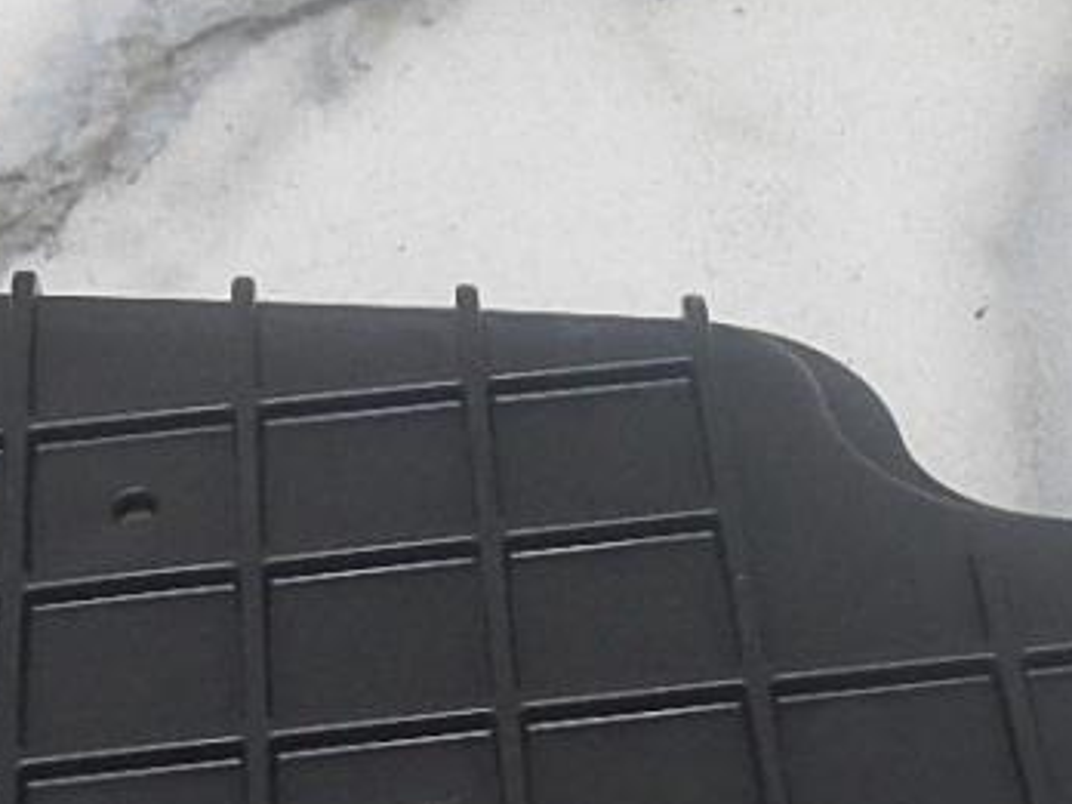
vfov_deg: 12.7
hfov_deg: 17.0
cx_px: 595
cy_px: 739
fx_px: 3592
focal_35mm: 116
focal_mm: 5
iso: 400
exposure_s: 1/100
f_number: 3.9
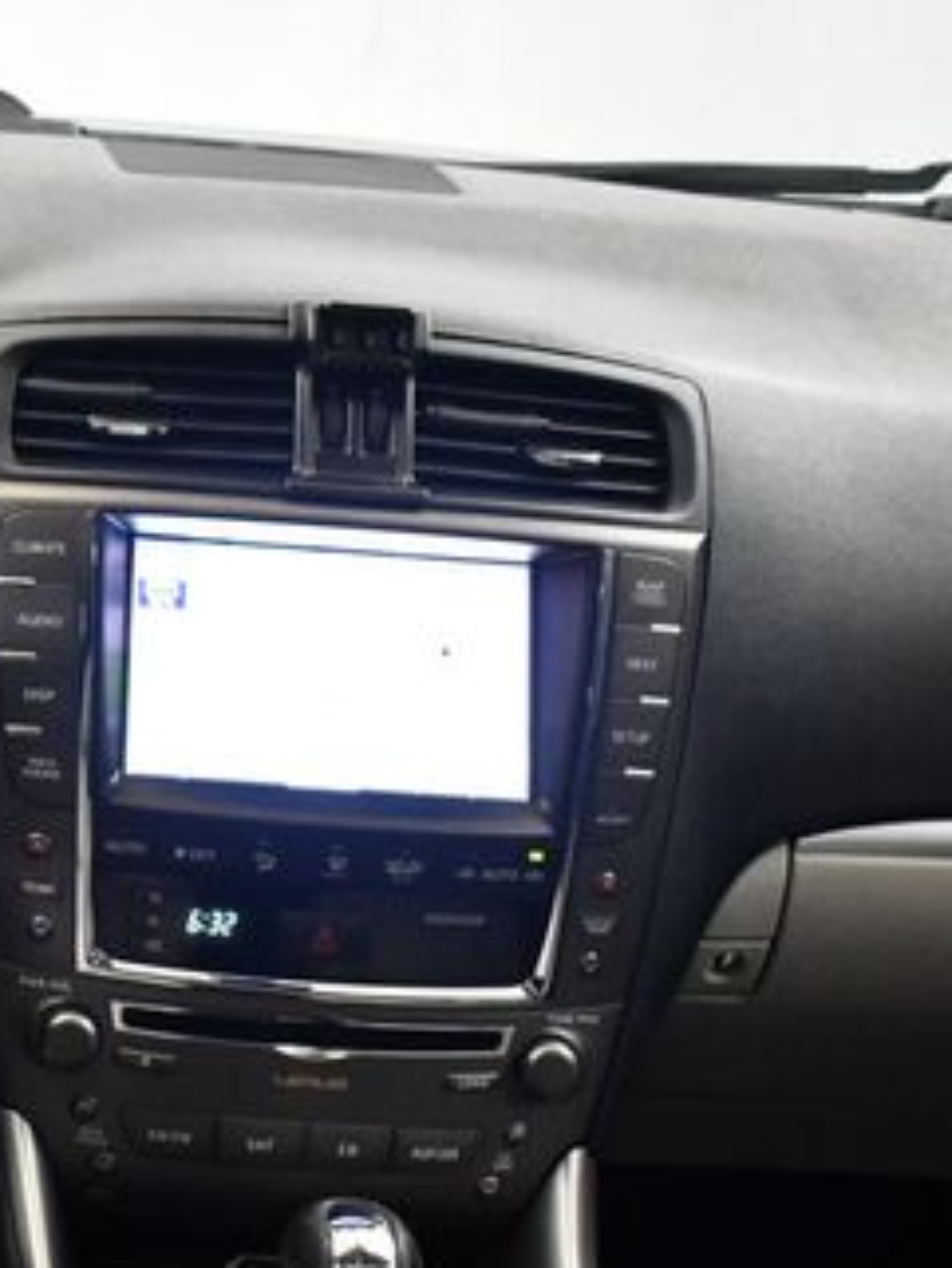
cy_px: 648
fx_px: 2528
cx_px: -186
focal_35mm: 69
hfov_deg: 20.0
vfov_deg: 28.2
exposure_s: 1/100
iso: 3200
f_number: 3.5
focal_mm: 18
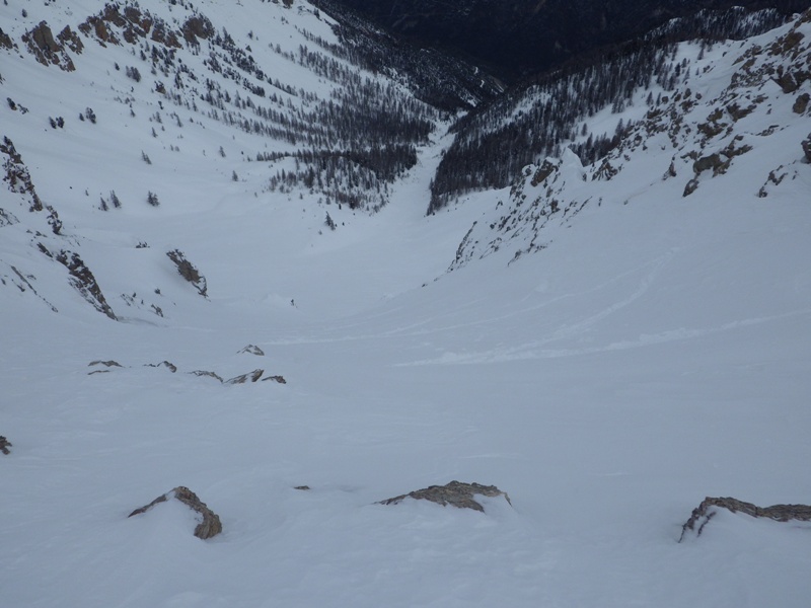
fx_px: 656
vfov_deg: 49.7
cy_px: 304
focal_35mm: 28
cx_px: 406
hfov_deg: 63.4
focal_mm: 5
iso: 125
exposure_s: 1/2500
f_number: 4.2
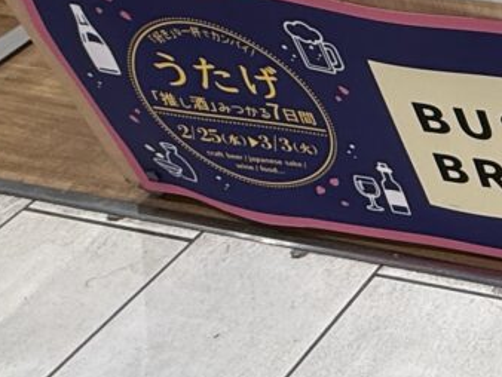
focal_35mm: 53
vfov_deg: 22.7
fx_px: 769
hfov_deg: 29.4
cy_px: -183
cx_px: 646
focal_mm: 2.22
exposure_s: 1/100
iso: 100
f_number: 2.2
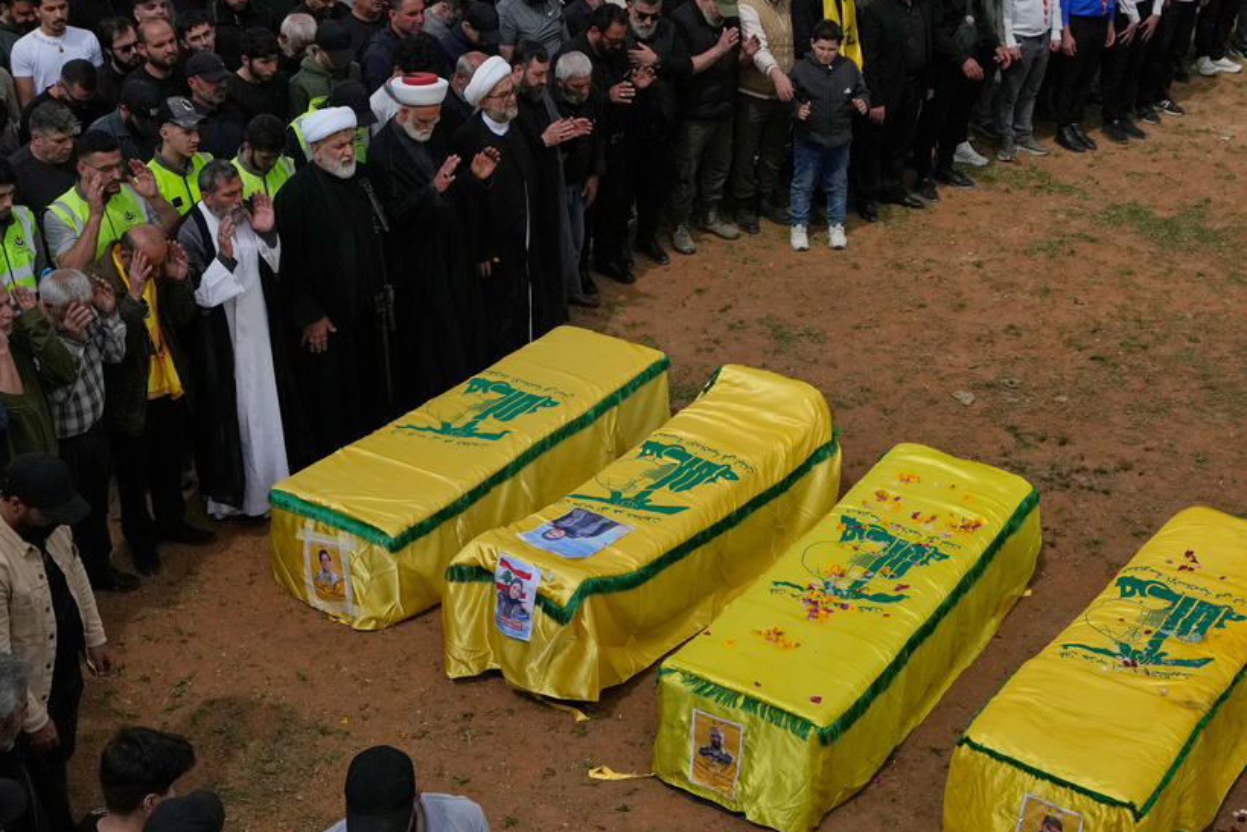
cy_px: 375
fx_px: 1732
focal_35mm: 50
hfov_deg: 39.6
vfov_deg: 27.0
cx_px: 627
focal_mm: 27
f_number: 4.5
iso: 800
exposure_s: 1/16000
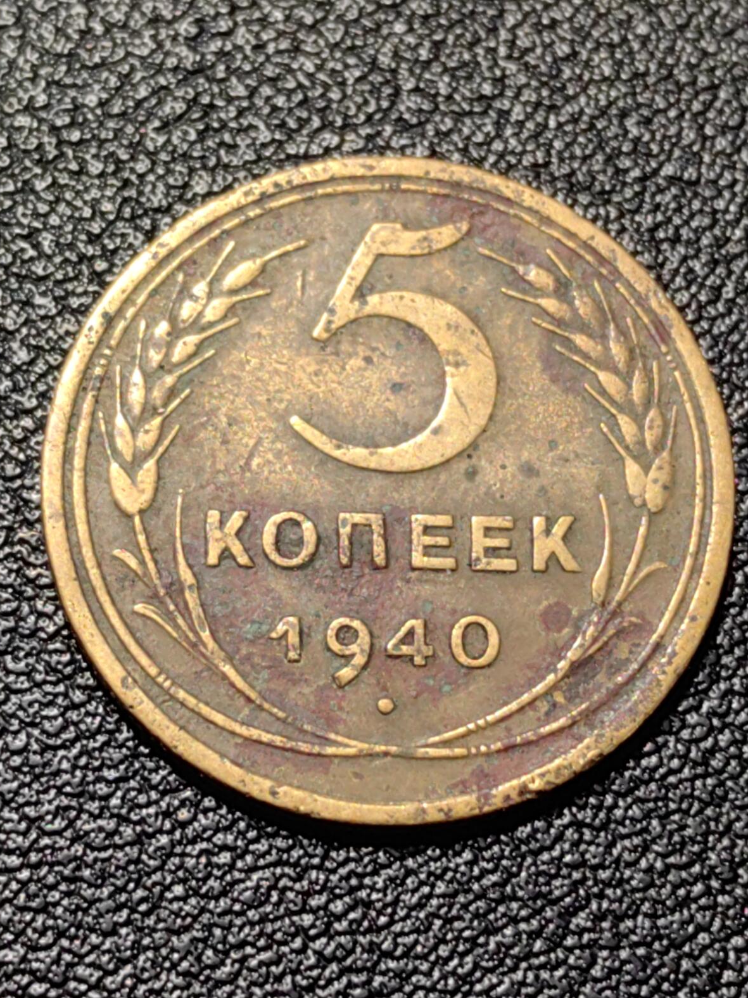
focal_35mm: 104
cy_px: 489
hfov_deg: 14.2
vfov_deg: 18.9
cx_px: 367
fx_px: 2997
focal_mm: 5.75
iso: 50
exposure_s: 1/100
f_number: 2
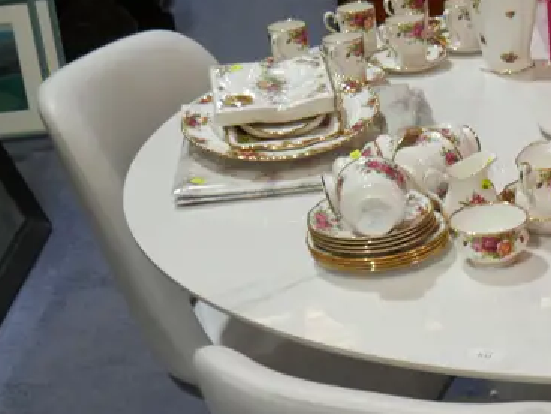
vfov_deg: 18.7
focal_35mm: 78
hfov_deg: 23.0
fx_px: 1242
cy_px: 346
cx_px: 662
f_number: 3.5
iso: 200
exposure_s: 1/125
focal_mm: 14
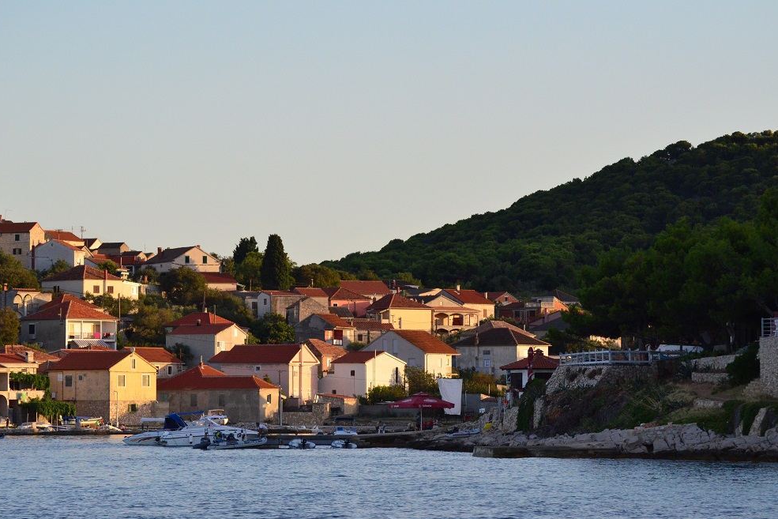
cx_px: 384
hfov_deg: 12.1
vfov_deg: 8.1
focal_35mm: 170
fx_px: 3674
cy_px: 260
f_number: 5.6
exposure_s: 1/4000
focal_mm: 112
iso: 2000
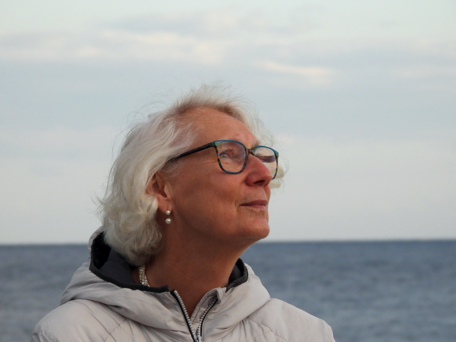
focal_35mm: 300
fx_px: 3952
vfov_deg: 5.0
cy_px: 171
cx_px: 228
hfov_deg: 6.6
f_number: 5
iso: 400
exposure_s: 1/800
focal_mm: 53.5
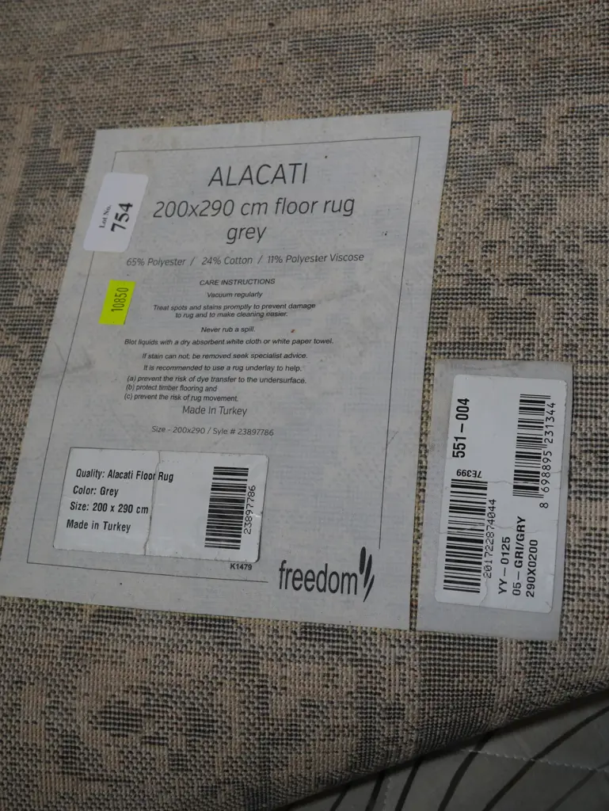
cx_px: 304
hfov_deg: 31.5
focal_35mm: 46
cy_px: 406
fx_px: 1078
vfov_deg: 41.2
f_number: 5.1
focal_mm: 23
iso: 320
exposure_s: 1/60
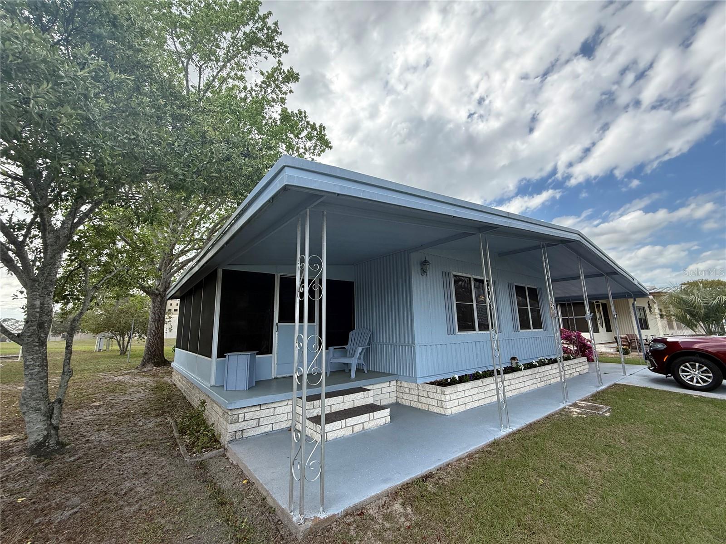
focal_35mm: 14
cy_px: 272
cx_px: 363
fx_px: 294
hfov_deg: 102.1
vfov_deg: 85.7
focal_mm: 2.22
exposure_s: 1/717
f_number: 2.2
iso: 64
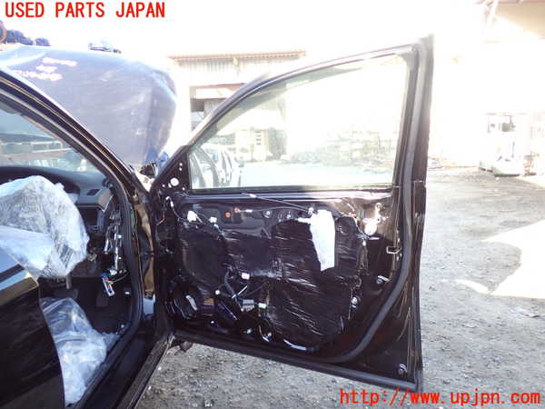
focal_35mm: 30
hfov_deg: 60.0
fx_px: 472
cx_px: 272
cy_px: 204
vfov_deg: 46.8
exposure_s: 1/80
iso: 100
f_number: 2.3
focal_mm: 5.4
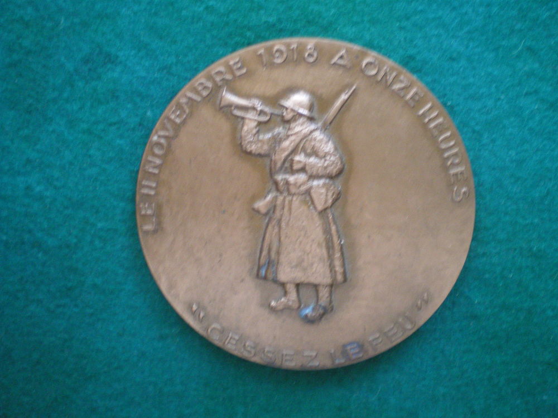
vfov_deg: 37.7
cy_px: 209
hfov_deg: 49.0
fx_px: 613
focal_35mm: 38
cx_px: 279
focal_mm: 6.3
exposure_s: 1/13
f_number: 3.1
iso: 400
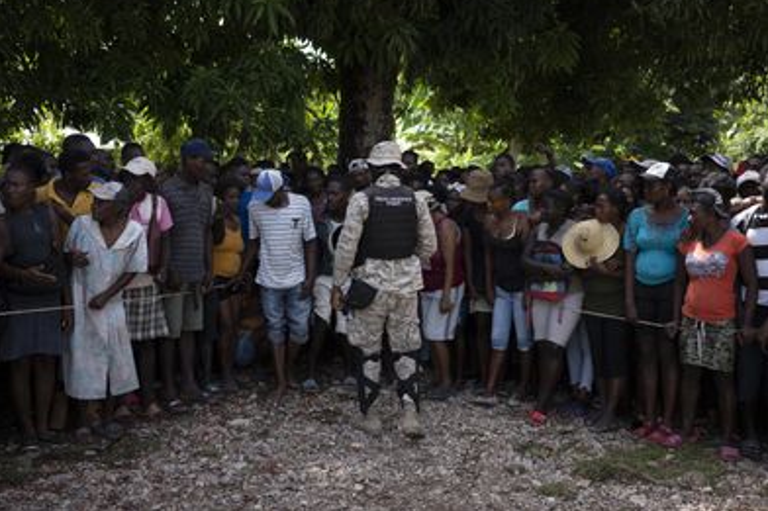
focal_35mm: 37
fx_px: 789
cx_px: 366
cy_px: 243
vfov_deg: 35.9
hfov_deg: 51.9
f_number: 2.8
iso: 400
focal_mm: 35
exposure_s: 1/3200
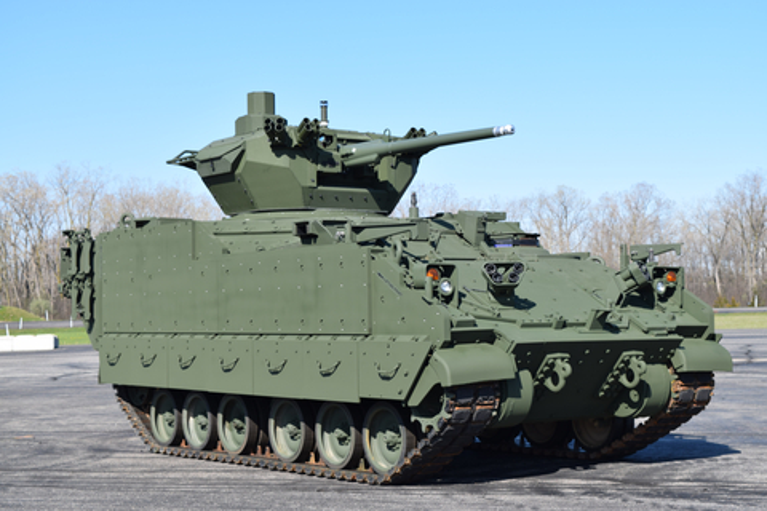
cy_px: 256
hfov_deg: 29.9
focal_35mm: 68
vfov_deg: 20.2
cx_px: 384
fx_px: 1438
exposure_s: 1/400
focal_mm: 45
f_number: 9
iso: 200
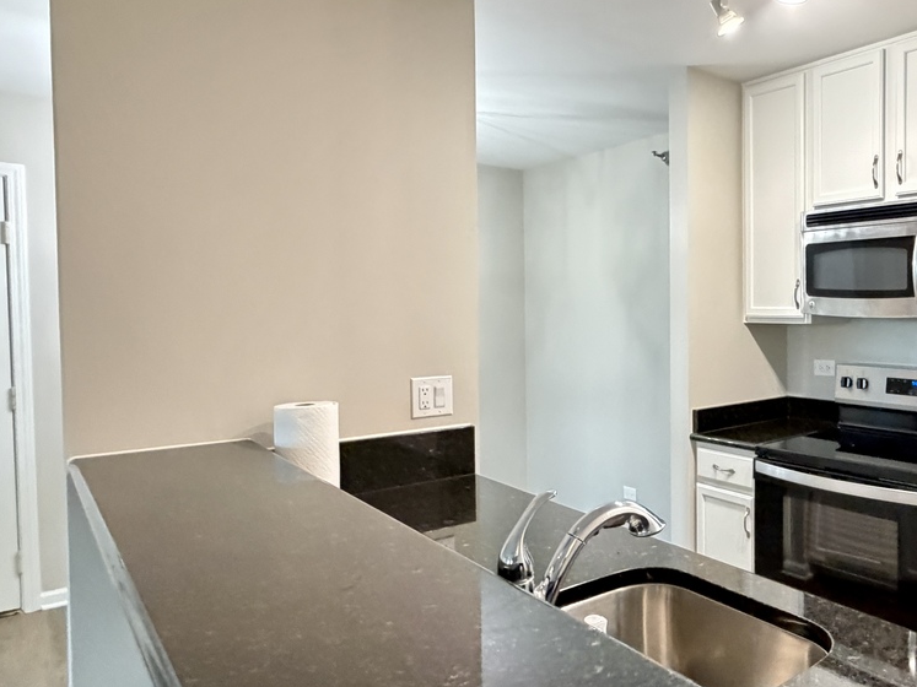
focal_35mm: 27
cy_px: 331
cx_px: 740
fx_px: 715
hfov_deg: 59.9
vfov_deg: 51.3
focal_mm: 2.22
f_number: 2.2
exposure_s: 1/60
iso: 1250
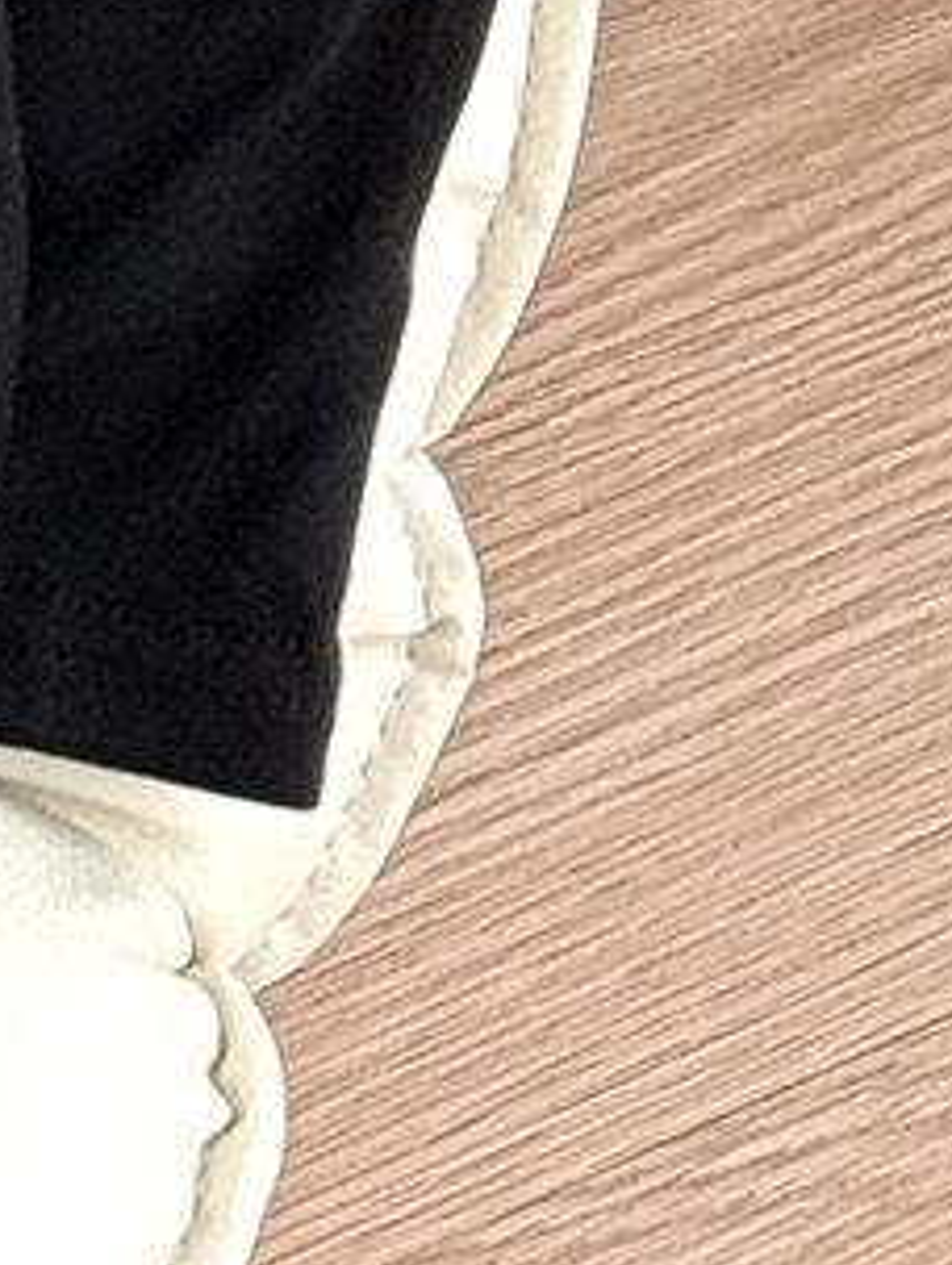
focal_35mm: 324
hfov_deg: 4.5
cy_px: -2697
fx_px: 11856
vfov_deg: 5.7
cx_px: -1562
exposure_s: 1/60
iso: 125
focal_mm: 6.76
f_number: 1.78
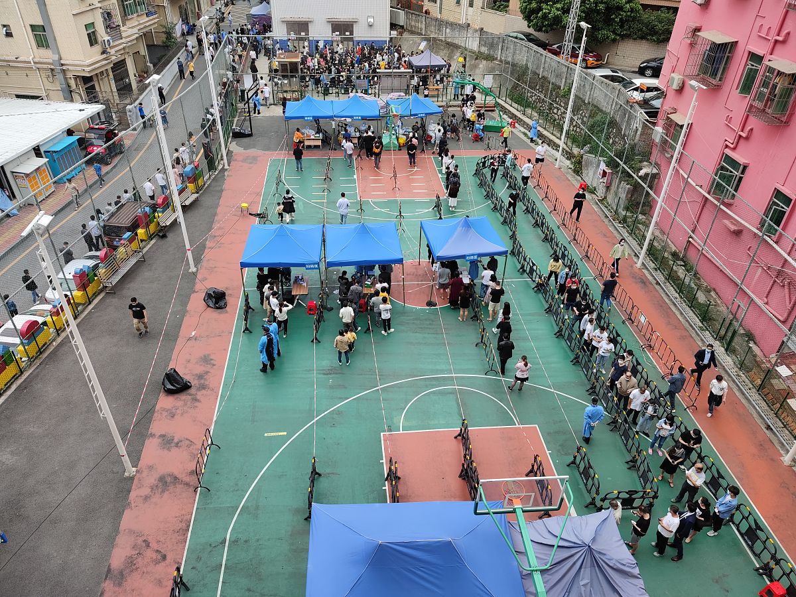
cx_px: 398
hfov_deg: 71.6
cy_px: 298
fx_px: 552
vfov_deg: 56.8
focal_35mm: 24
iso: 50
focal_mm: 6.78
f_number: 1.85
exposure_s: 1/350
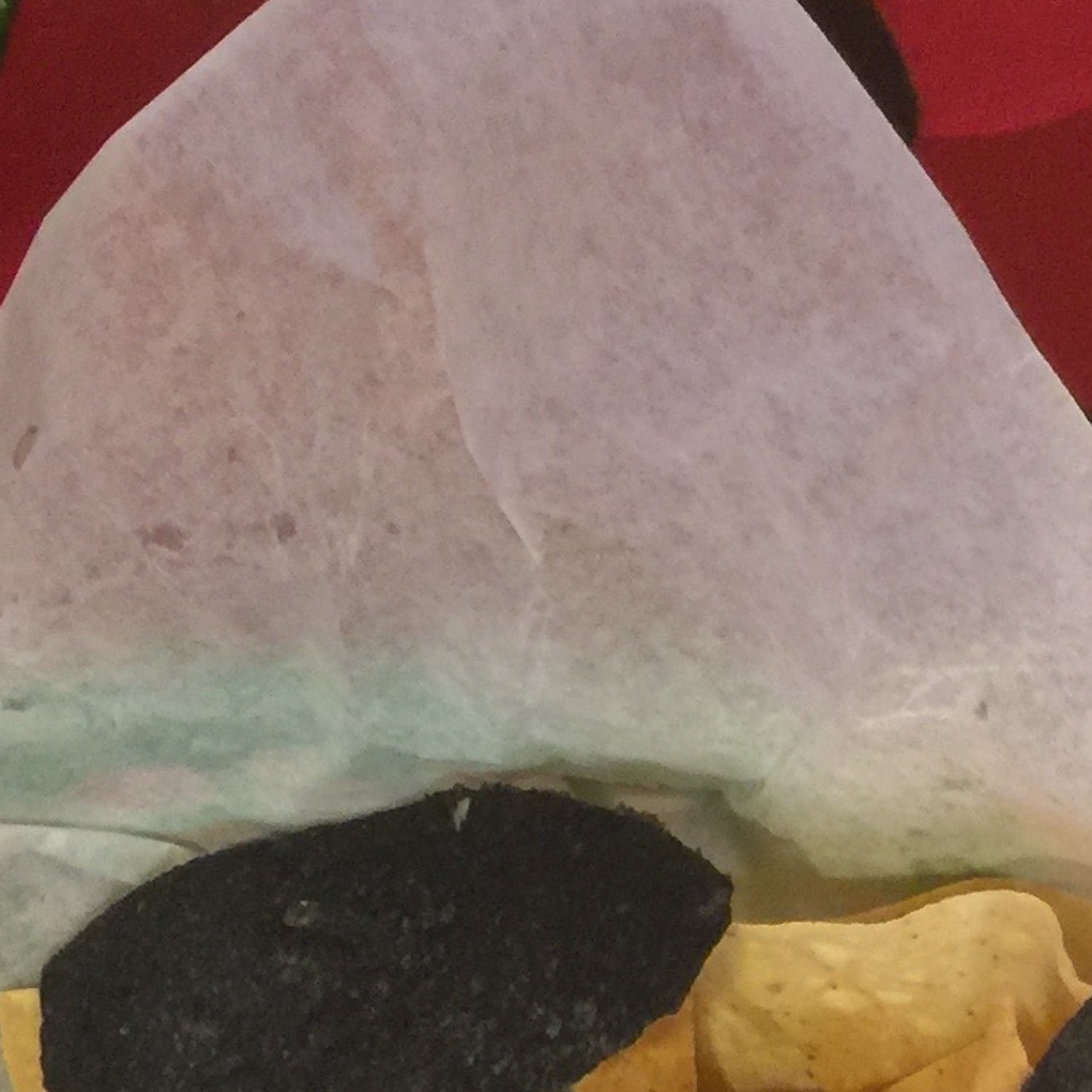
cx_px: 1643
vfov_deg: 15.3
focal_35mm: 112
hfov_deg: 14.5
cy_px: 1073
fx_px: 3997
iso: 64
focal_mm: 4.15
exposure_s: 1/4
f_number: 2.2
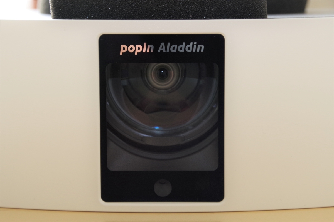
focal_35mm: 112
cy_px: 111
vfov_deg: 12.2
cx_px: 167
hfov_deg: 18.2
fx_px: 1043
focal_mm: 75
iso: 800
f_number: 8
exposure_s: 1/8
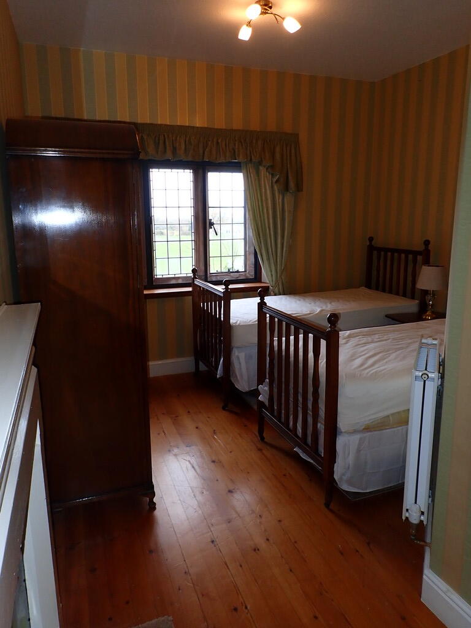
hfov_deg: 54.9
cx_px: 236
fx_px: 454
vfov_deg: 69.4
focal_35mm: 25
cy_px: 314
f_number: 2.8
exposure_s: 1/60
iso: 200
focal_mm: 4.5
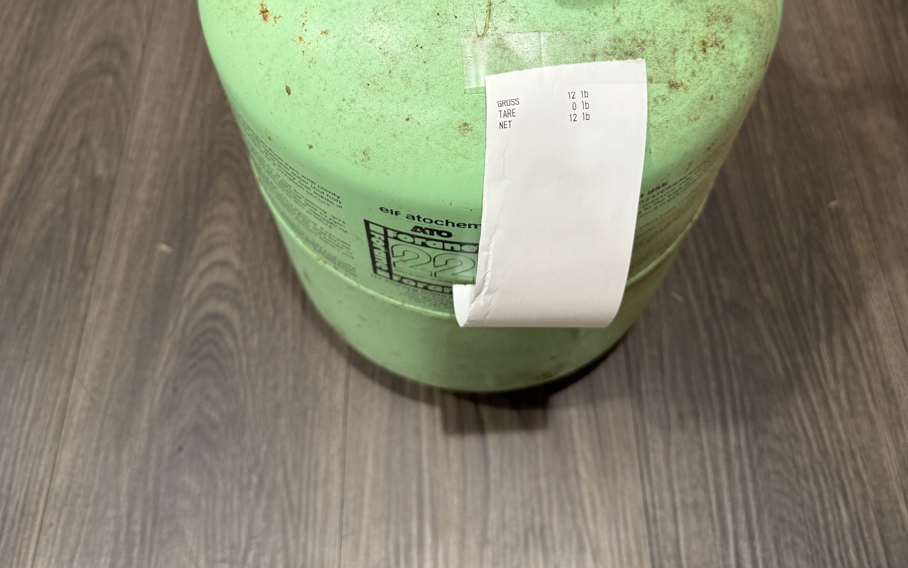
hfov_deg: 56.7
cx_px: 454
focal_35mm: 34
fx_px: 841
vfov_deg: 35.7
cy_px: 94
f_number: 1.78
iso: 160
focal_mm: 6.86
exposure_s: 1/60
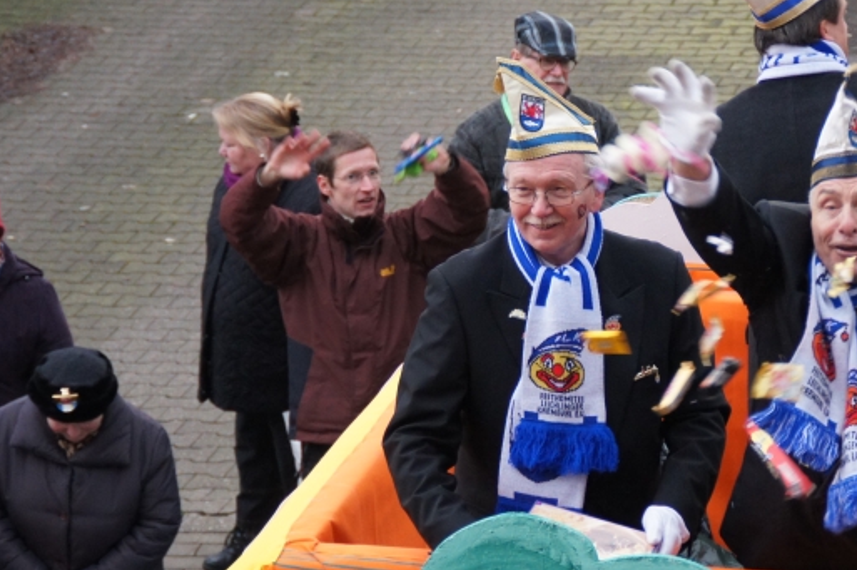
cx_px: 715
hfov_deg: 9.2
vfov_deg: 6.1
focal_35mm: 224
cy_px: 186
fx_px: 5324
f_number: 5.6
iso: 1250
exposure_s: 1/160
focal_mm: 85
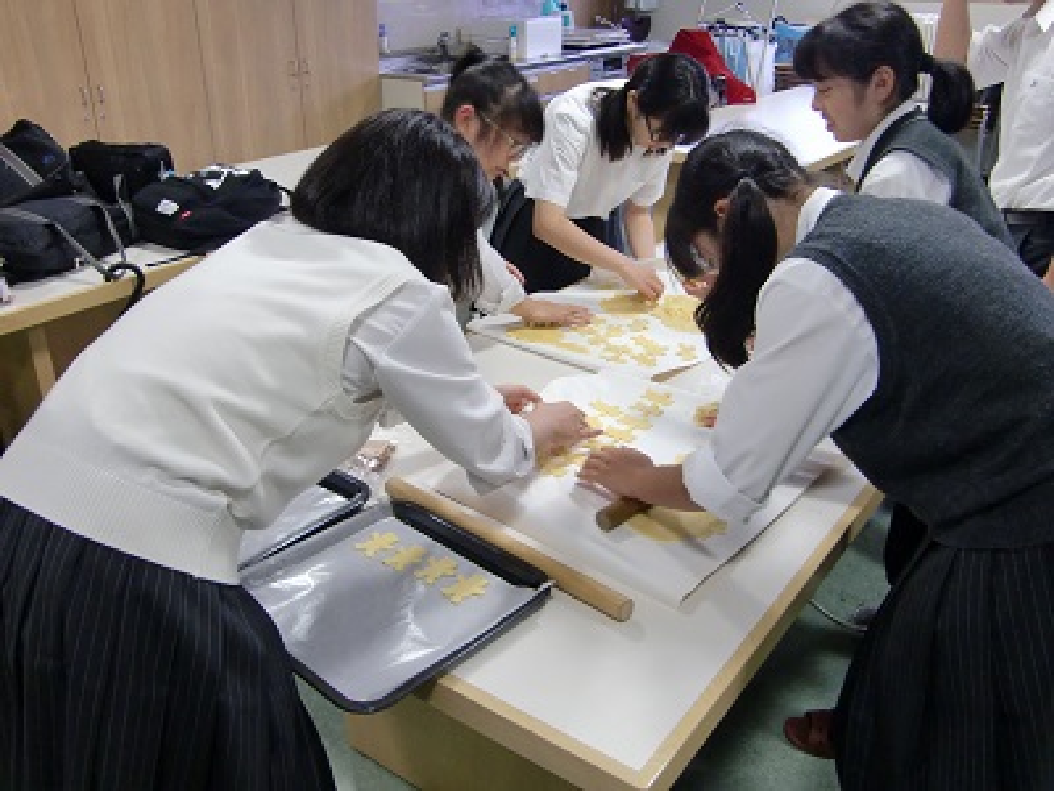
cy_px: 396
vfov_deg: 42.9
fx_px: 1005
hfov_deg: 55.4
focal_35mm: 33
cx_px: 527
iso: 200
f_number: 2.7
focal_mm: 5.8
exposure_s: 1/60
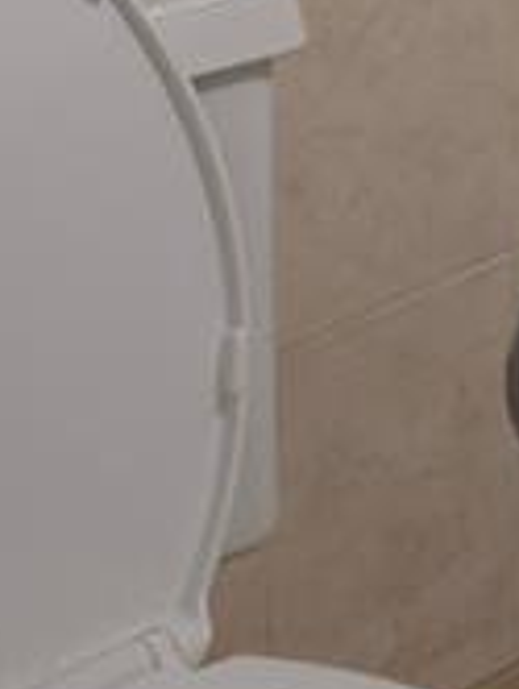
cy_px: -544
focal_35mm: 166
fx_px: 3310
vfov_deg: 11.1
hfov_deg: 8.3
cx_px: 1171
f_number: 1.8
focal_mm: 5.4
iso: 160
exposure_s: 1/60
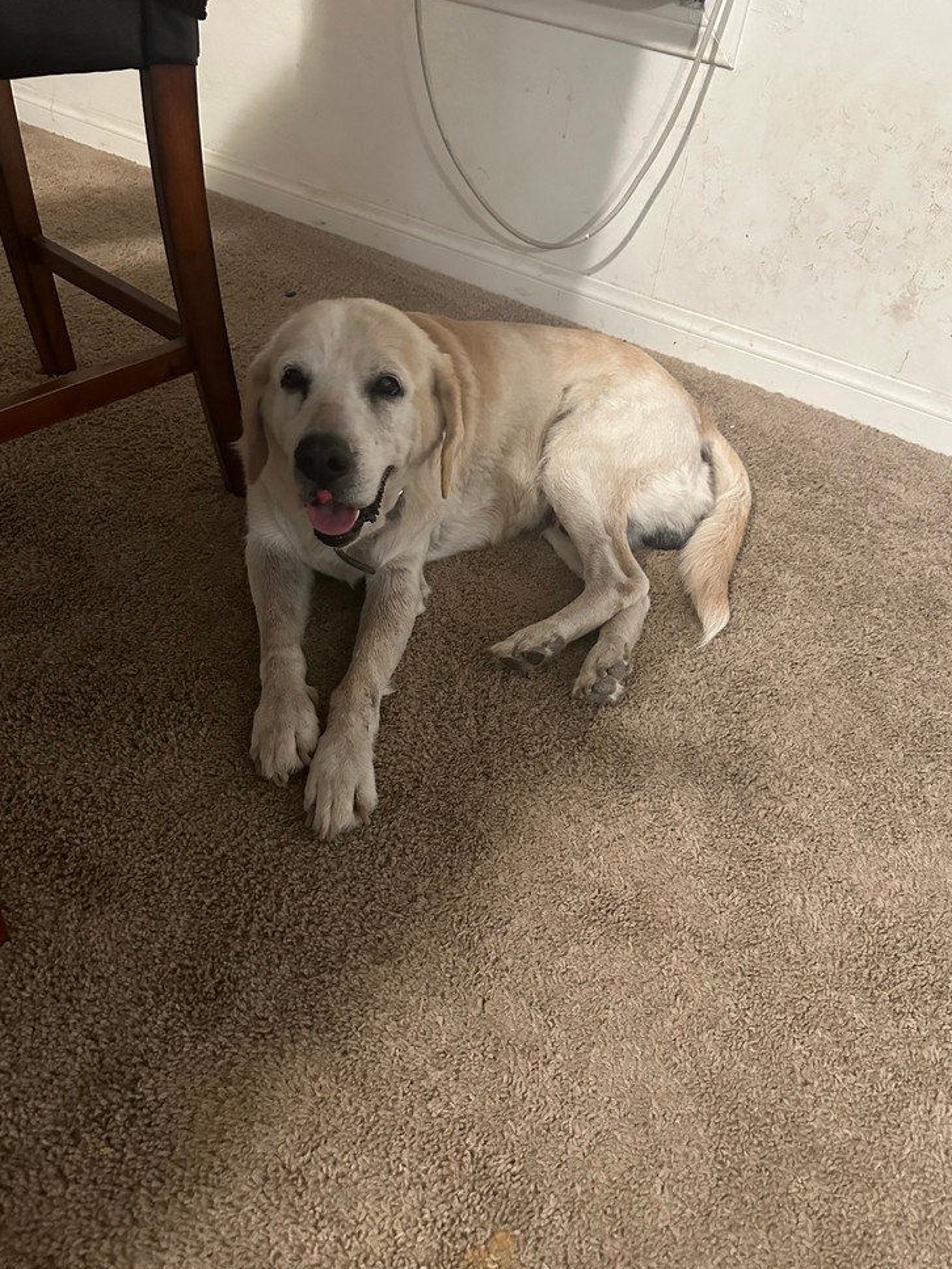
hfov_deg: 54.9
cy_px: 634
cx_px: 473
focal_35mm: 25
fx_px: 917
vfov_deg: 69.4
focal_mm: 6.86
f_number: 1.78
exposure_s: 1/40
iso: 1000
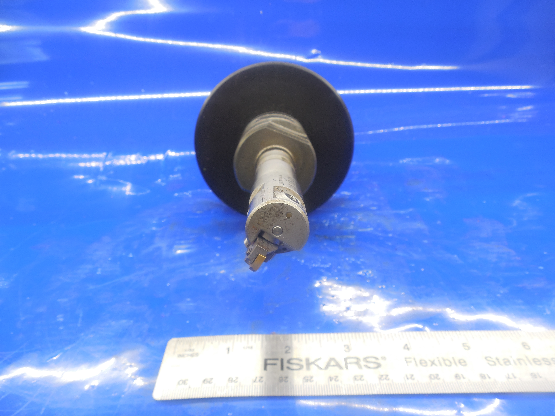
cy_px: 208
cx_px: 278
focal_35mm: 25
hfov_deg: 69.4
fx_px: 401
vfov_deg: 54.9
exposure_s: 1/50
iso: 125
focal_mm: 4.5
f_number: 3.3
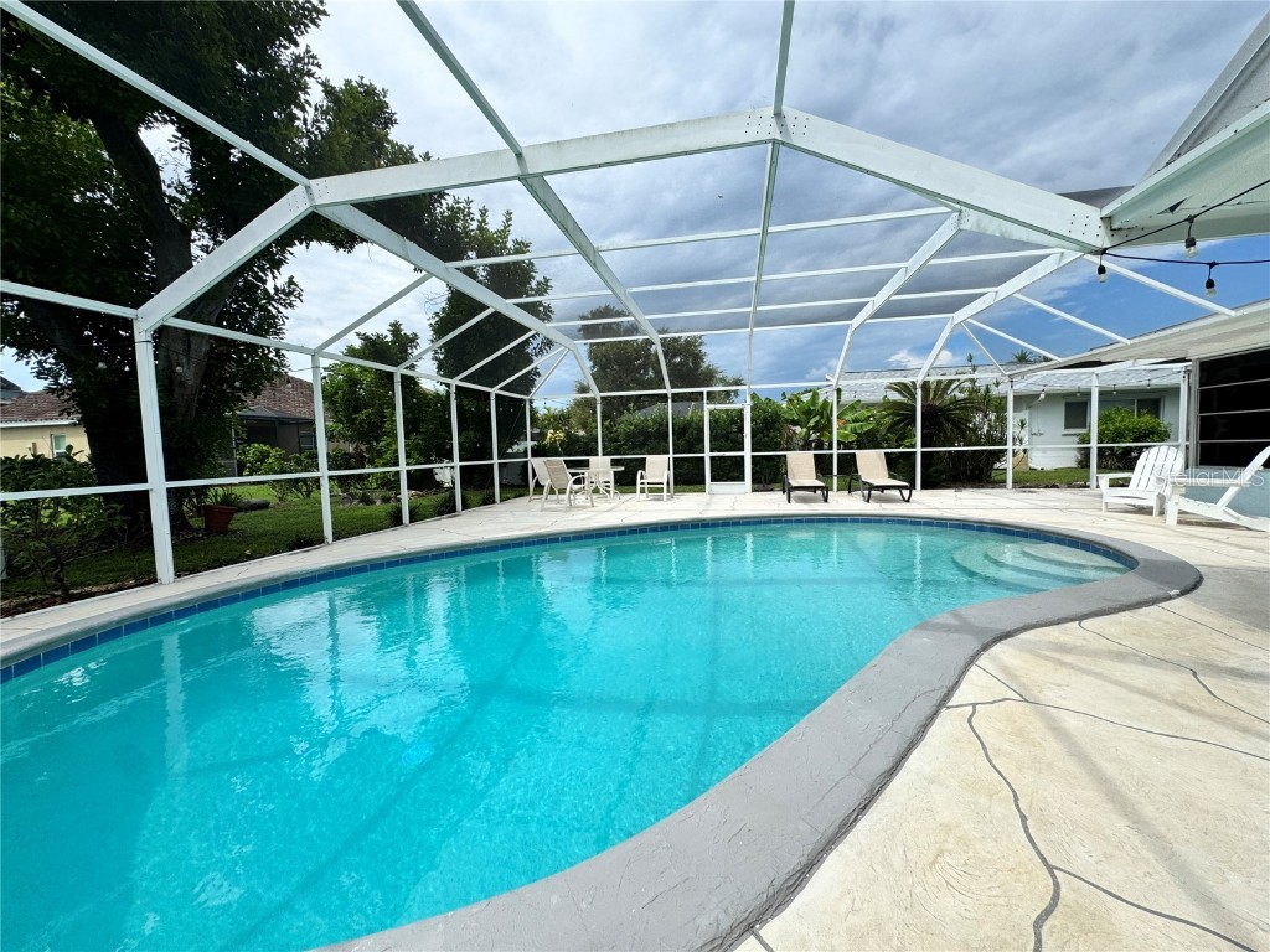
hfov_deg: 102.1
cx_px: 635
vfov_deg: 85.7
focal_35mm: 14
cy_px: 476
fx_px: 514
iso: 50
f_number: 2.2
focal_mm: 2.22
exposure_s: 1/956
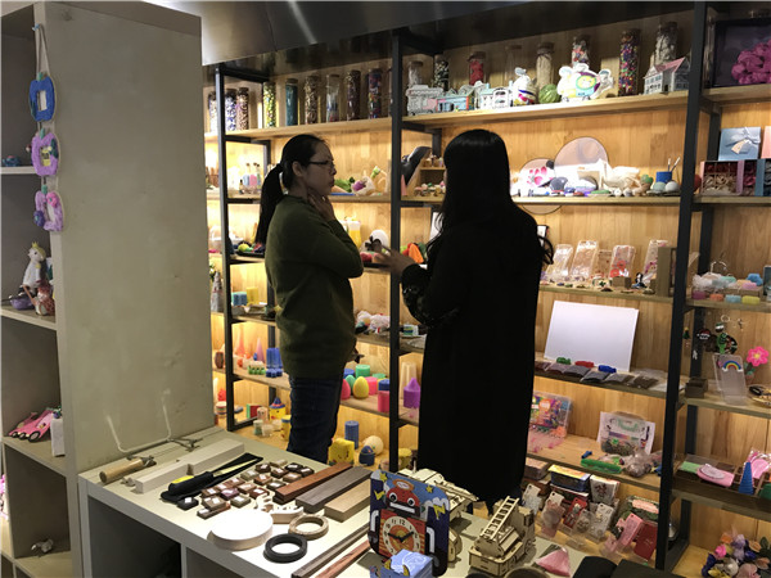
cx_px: 386
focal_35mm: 28
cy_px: 289
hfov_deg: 63.4
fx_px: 624
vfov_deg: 49.7
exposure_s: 1/17
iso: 50
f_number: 1.8
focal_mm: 3.99
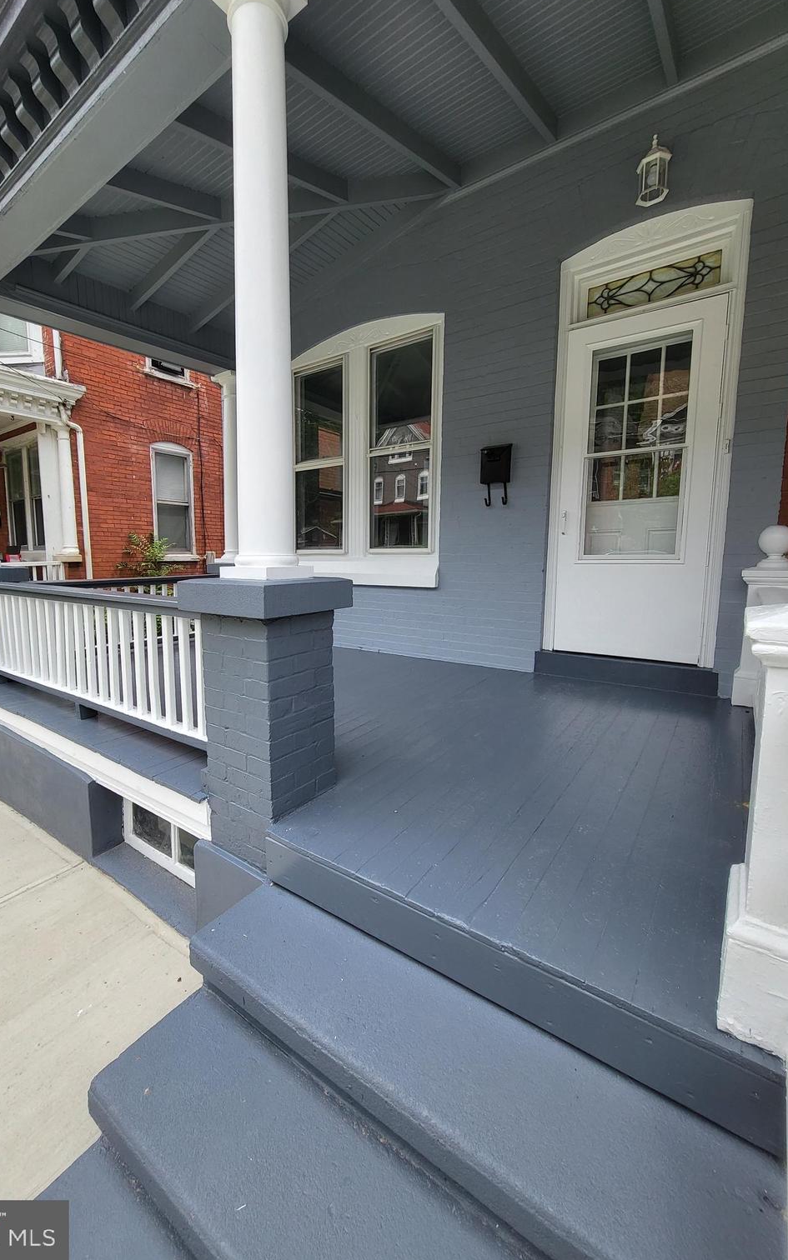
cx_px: 341
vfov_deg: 105.3
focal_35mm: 14
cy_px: 628
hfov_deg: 78.2
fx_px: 481
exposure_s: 1/391
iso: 32
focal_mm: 1.74
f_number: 2.2
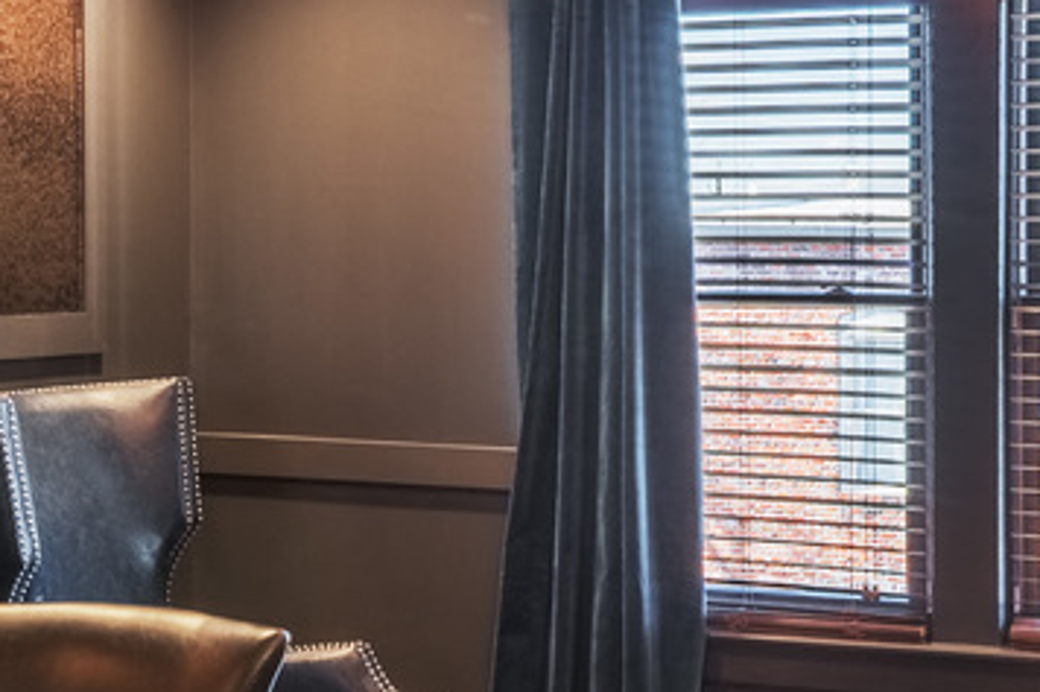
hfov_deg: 25.0
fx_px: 2339
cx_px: 371
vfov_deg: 16.7
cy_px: 571
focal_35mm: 81
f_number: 9
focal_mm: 16
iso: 200
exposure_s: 1/160
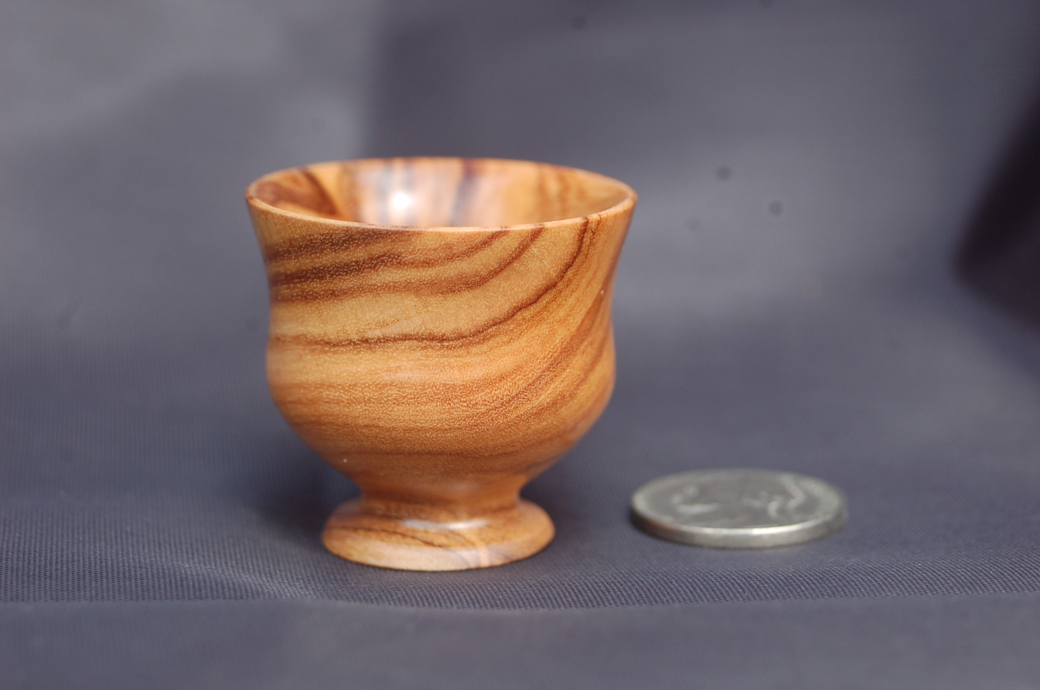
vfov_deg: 11.4
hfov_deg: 17.1
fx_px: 3461
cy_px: 345
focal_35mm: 120
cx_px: 520
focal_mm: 80
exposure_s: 1/125
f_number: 8
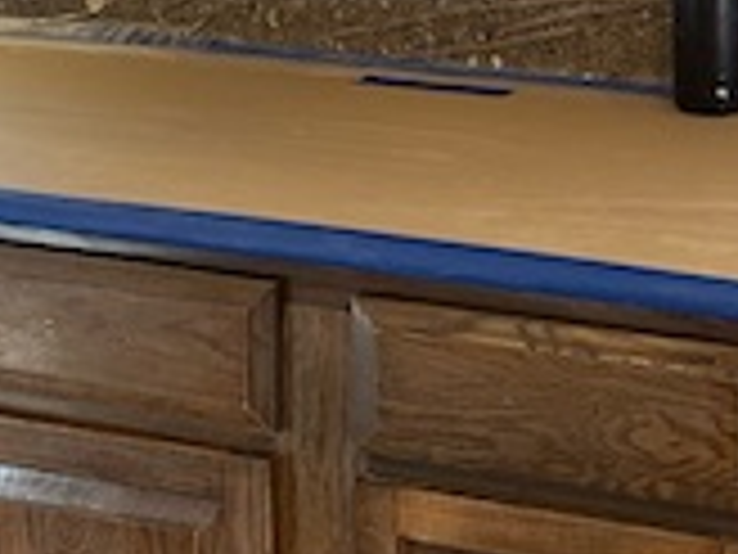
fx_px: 2708
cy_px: -347
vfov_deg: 11.1
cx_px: 212
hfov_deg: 15.5
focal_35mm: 127
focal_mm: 5.1
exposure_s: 1/60
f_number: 1.6
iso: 160
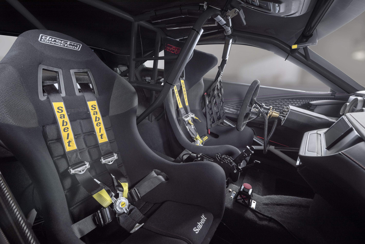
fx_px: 162
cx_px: 182
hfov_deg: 96.7
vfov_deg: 73.8
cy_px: 122
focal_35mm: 16
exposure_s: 1/200
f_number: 8
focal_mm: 16
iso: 100
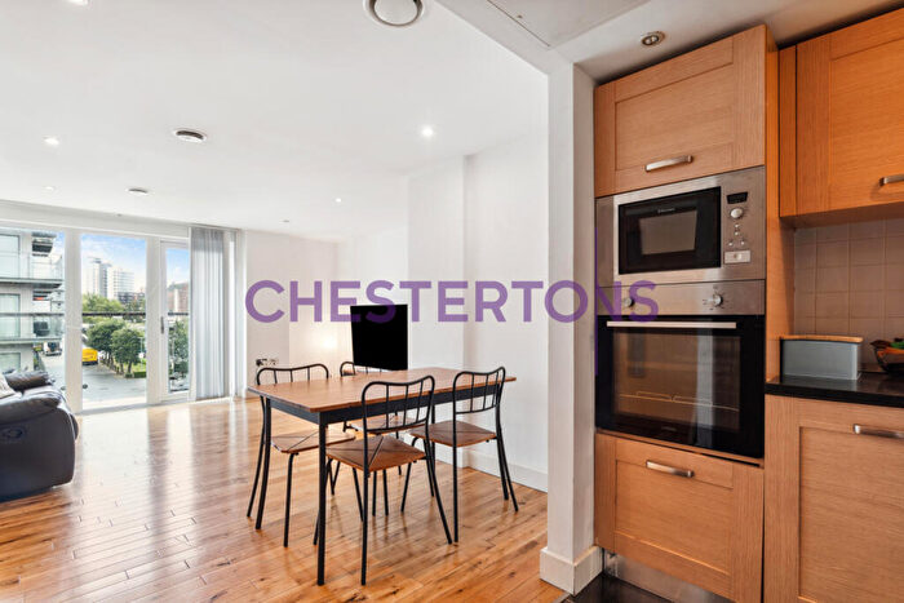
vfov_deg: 73.8
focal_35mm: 16
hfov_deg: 96.7
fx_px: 402
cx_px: 452
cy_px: 302
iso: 400
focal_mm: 16
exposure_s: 1/5
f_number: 11
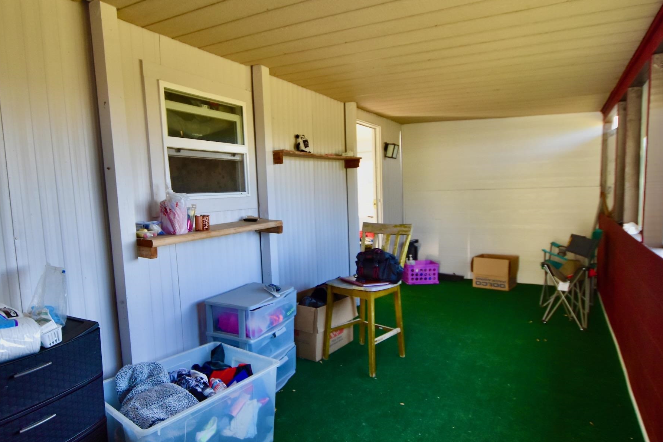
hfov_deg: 81.0
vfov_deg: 59.5
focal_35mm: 21
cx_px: 299
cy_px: 230
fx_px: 387
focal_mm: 10
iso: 800
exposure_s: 1/200
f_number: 3.5
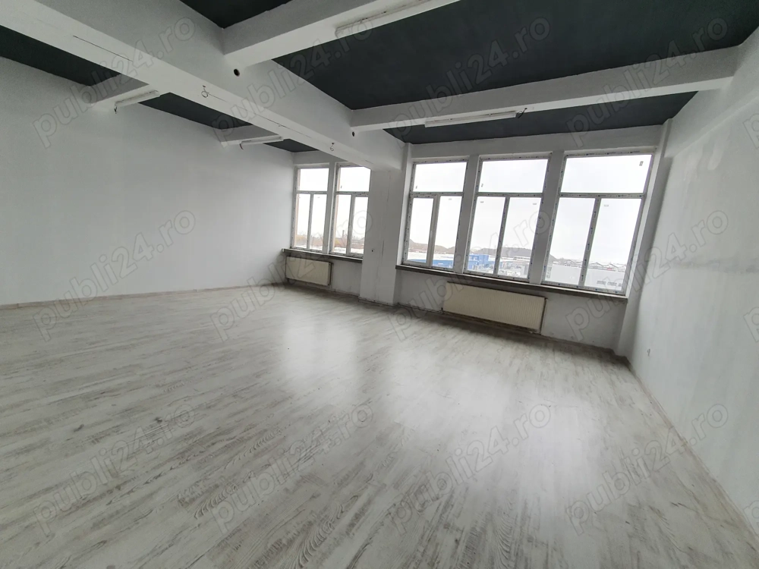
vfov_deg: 89.9
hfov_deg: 106.2
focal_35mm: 13
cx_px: 380
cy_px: 284
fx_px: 285
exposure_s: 1/50
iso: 50
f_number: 2.2
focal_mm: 1.8
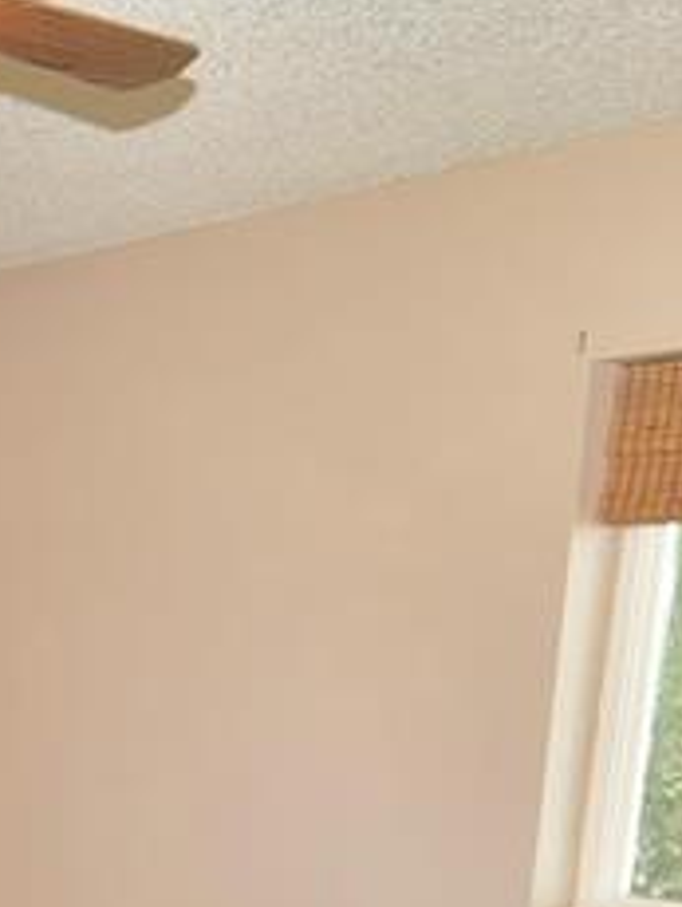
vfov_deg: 23.2
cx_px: -505
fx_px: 2019
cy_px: 1079
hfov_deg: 16.4
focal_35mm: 77
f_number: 5.6
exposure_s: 1/60
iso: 400
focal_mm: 18
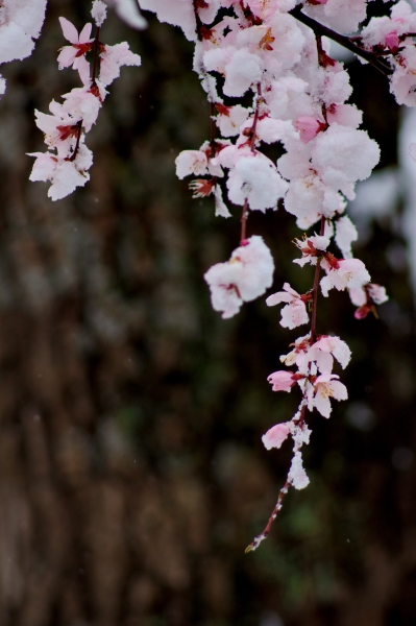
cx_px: 208
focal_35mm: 315
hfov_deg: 4.4
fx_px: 5469
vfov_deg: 6.5
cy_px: 313
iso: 100
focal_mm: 210
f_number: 5.6
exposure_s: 1/500
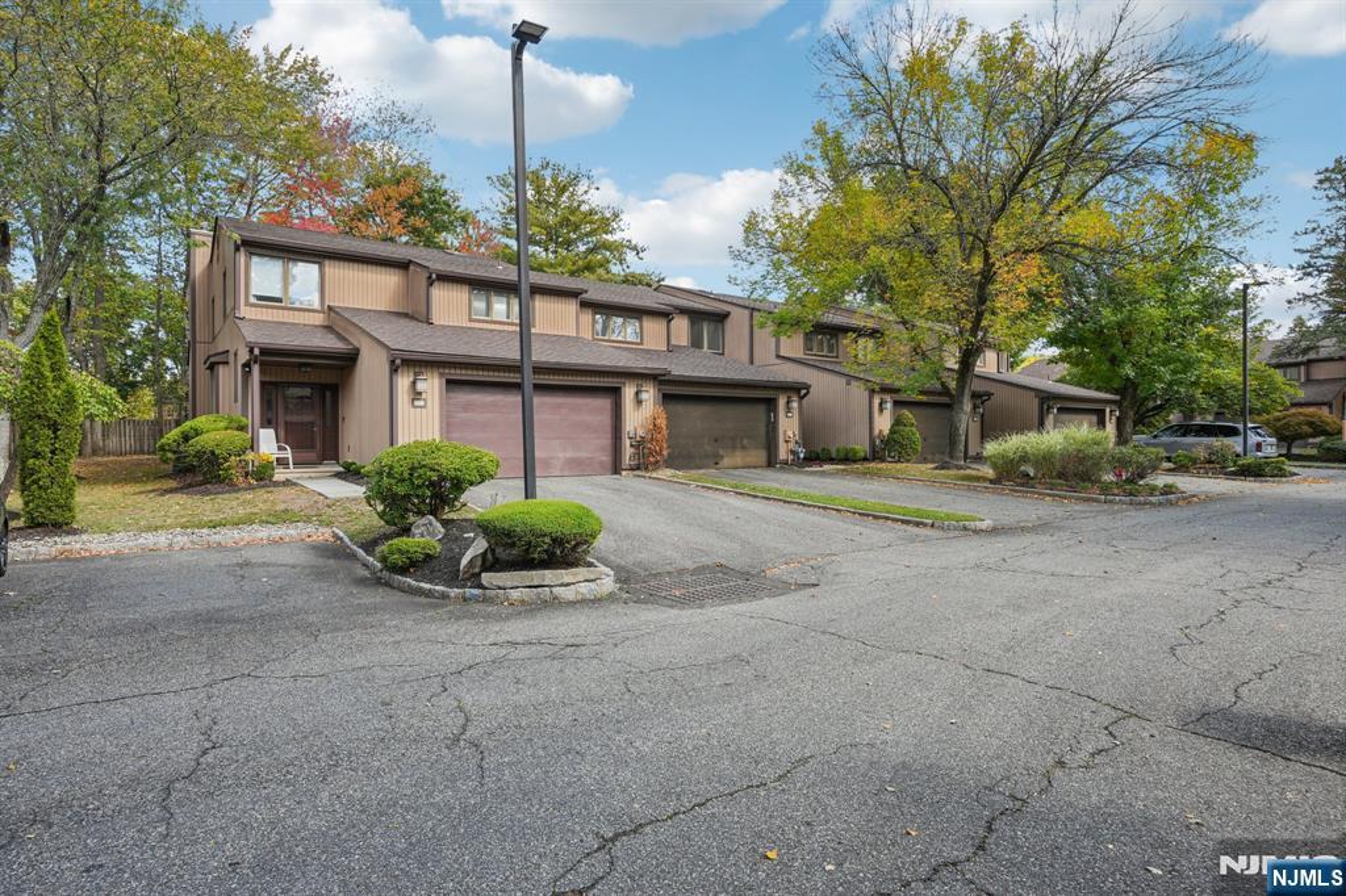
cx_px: 673
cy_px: 448
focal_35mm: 20
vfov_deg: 63.2
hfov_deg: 85.4
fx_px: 729
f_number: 9
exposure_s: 1/50
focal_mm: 19.5
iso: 100
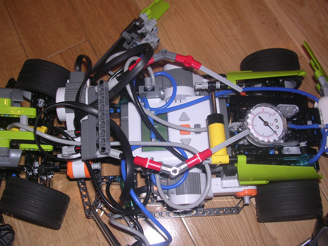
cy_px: 123
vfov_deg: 37.7
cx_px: 164
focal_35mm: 38
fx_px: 360
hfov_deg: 49.0
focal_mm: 5.8
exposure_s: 1/60.1
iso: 100
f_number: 2.8
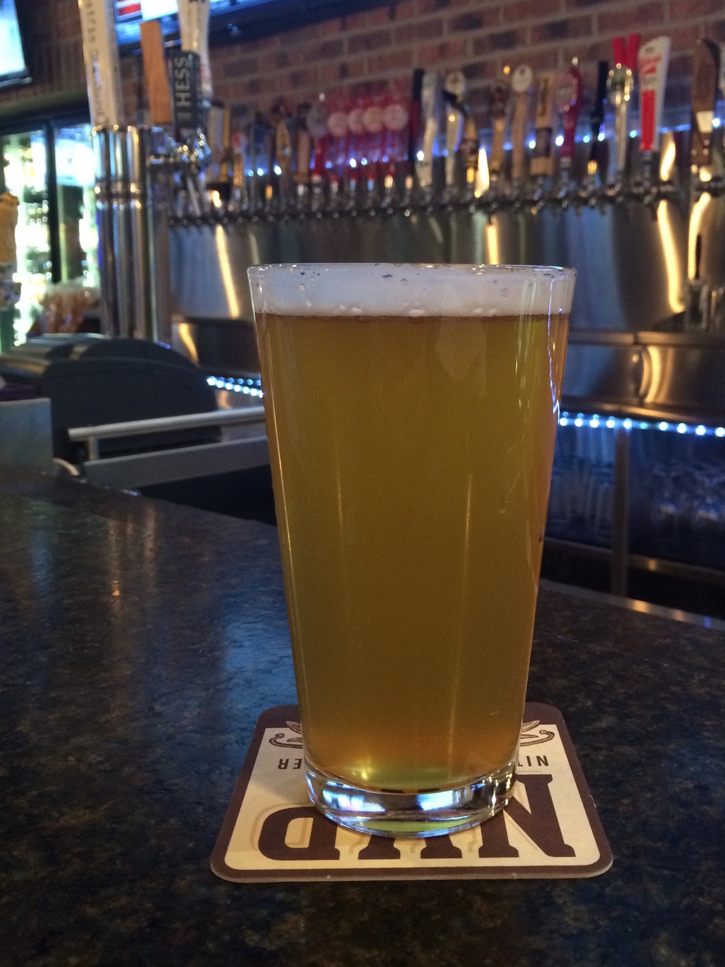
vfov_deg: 52.5
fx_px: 977
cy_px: 435
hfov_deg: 40.5
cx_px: 437
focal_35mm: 35
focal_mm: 4.15
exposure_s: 1/15
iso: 320
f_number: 2.2
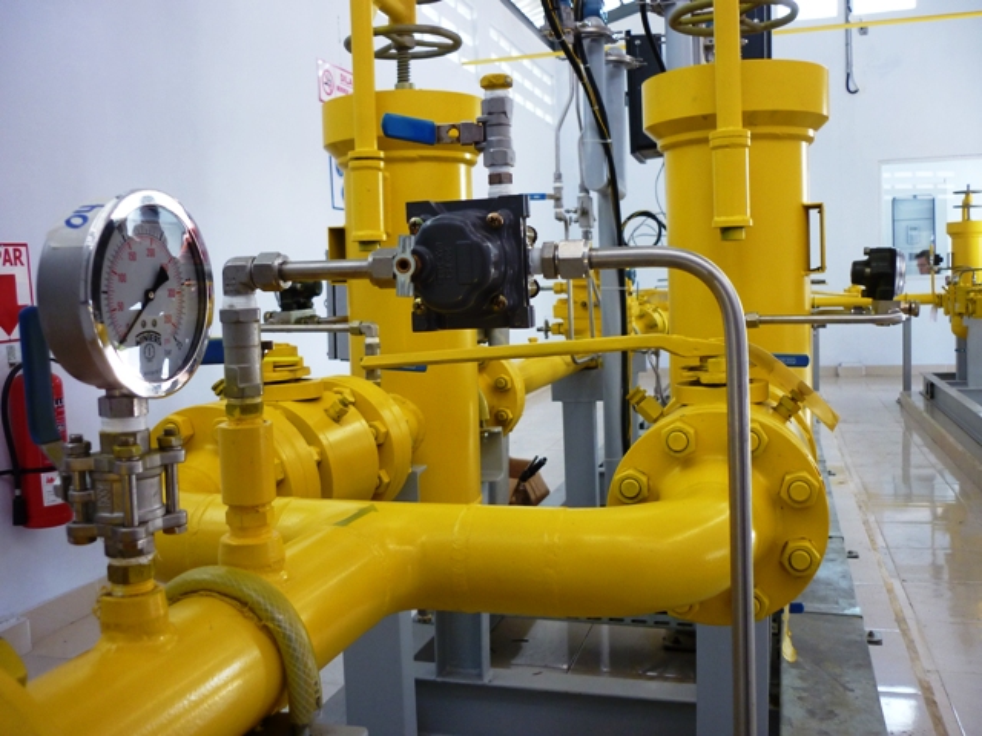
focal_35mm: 33
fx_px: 936
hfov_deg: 55.4
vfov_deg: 42.9
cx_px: 491
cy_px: 368
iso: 160
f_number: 2.8
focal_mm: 5.5
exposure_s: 1/30
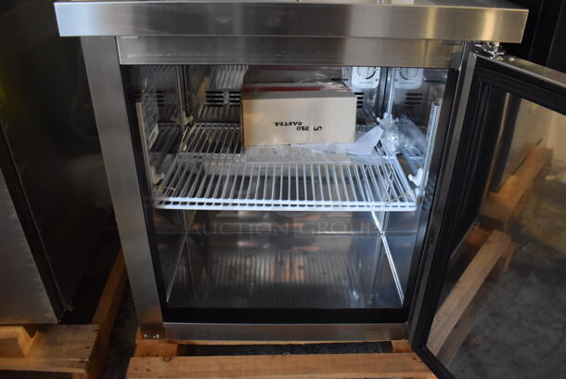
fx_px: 472
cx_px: 283
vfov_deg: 43.7
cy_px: 190
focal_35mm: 30
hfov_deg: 61.9
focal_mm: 20
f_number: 3.5
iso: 5000
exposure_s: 1/125
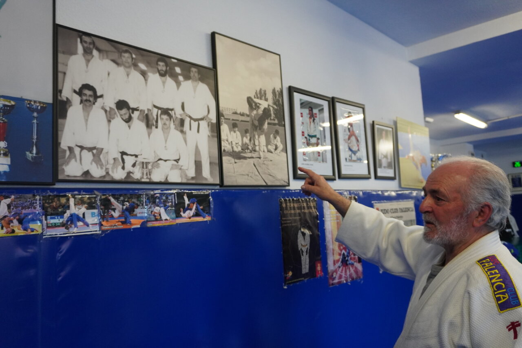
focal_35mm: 28
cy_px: 174
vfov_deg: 45.7
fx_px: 413
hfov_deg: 64.6
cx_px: 261
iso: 2000
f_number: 4
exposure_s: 1/160
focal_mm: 19
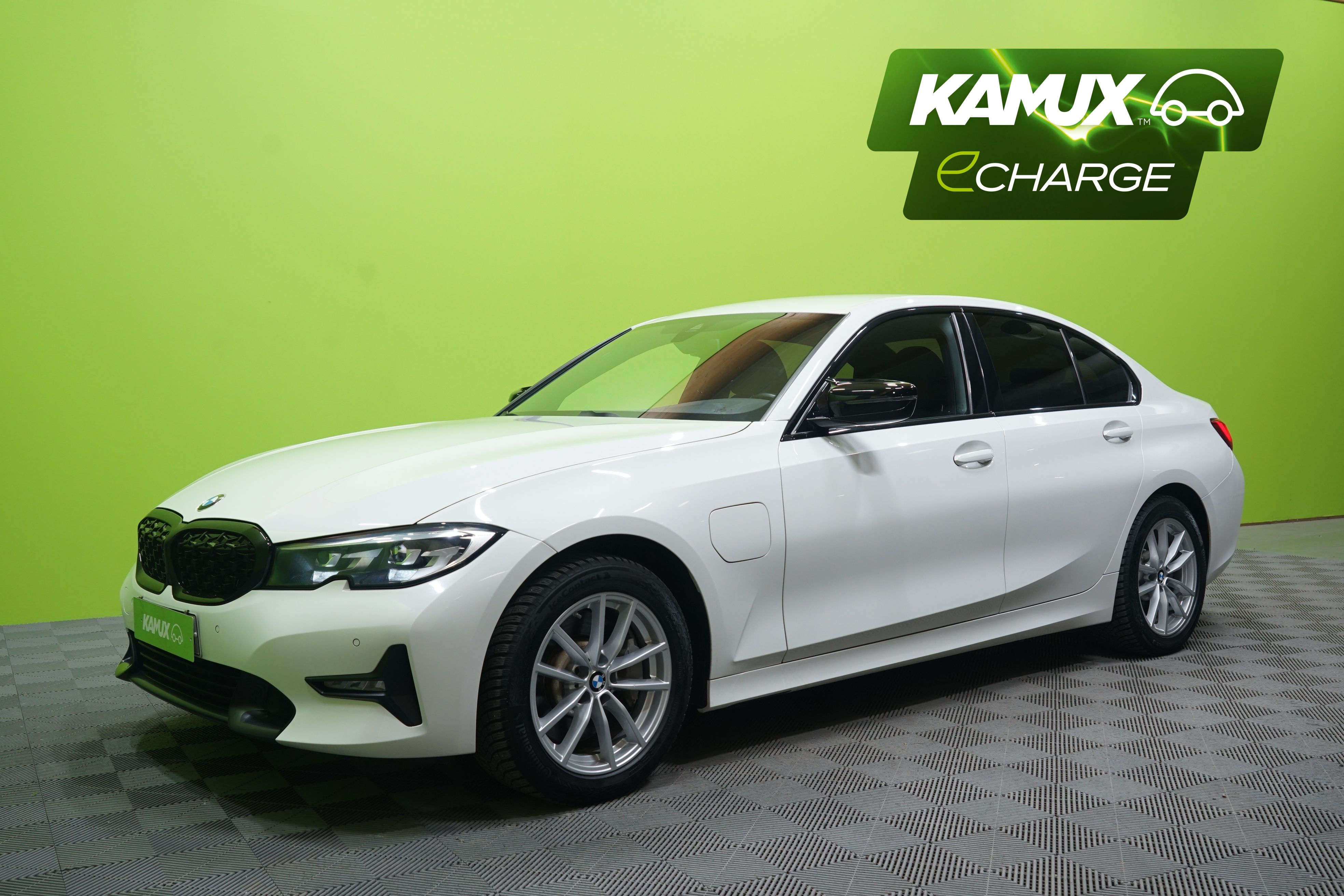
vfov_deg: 38.9
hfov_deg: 55.8
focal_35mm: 34
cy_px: 448
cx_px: 672
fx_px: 1269
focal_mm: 34
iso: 800
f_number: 5.6
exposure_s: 1/25
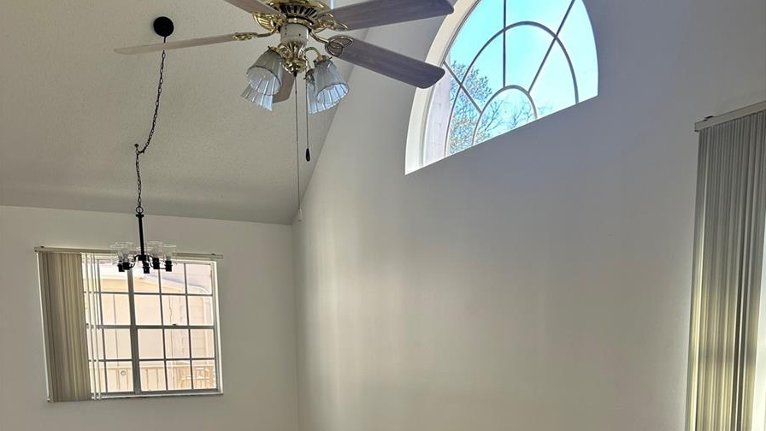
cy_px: 437
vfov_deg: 31.1
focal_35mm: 35
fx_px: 711
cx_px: 383
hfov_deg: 56.6
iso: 80
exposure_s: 1/264
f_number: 1.78
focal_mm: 6.86
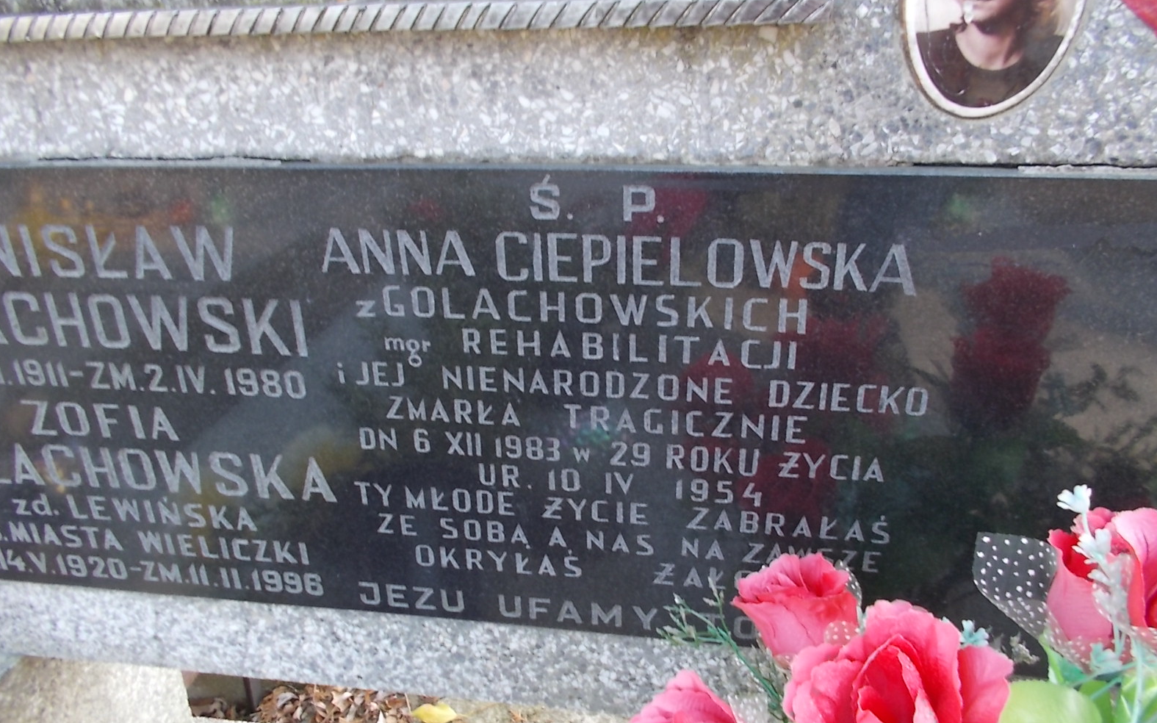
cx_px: 581
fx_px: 883
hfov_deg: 66.5
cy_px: 362
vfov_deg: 44.5
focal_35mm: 28
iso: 80
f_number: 3.2
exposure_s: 1/30
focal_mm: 4.6
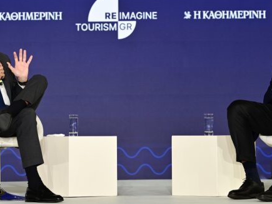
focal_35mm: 265
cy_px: 58
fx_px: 2082
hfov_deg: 7.5
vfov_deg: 5.6
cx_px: 144
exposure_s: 1/320
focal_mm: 160
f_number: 5
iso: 1000
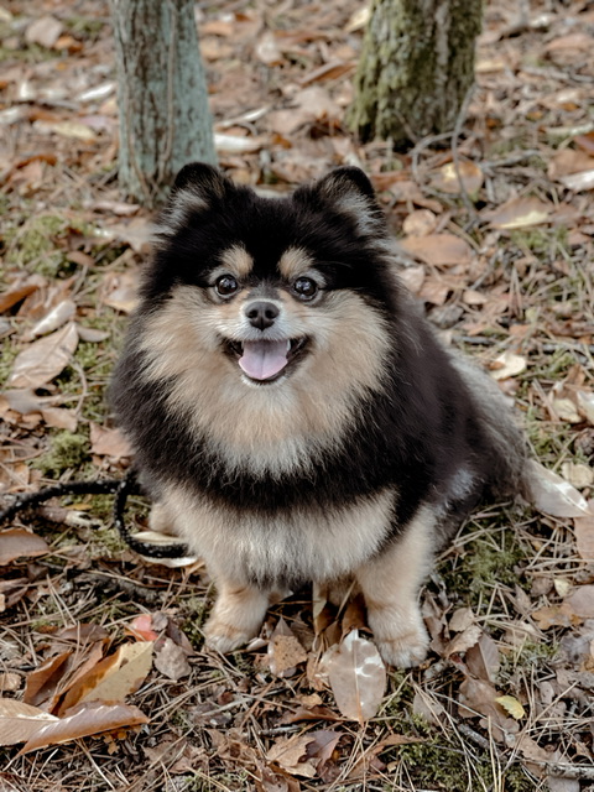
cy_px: 396
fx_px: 1464
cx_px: 297
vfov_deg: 30.3
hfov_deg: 22.9
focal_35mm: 64
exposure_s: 1/110
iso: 250
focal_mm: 7.5
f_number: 2.2
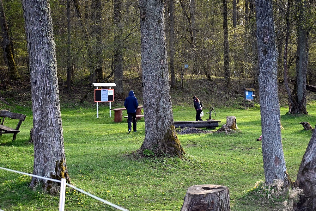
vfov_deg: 19.5
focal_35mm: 70
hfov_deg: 28.8
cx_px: 158
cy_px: 106
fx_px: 614
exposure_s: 1/320
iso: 400
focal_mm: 70
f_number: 4.5
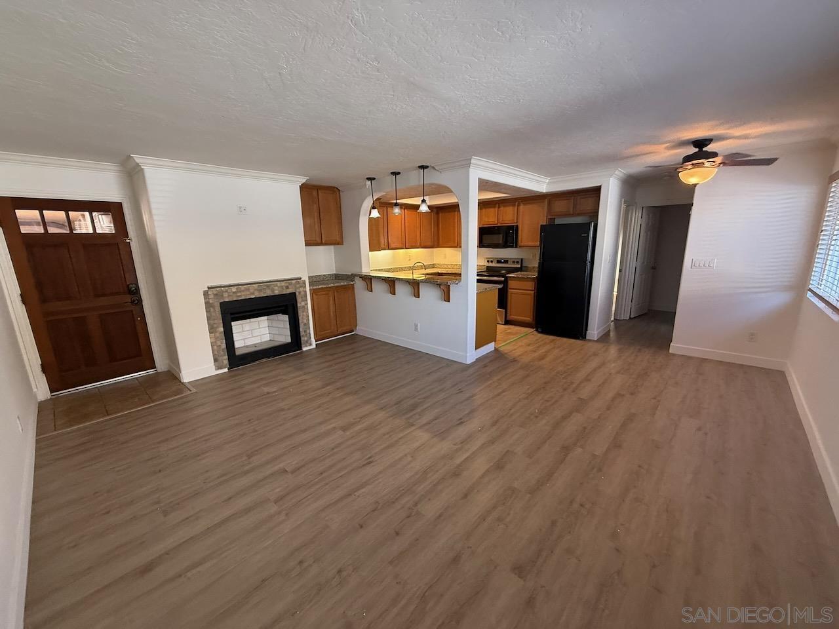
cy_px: 314
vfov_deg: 85.7
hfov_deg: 102.1
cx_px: 420
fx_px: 339
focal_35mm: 14
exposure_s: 1/60
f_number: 2.2
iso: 320
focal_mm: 2.22
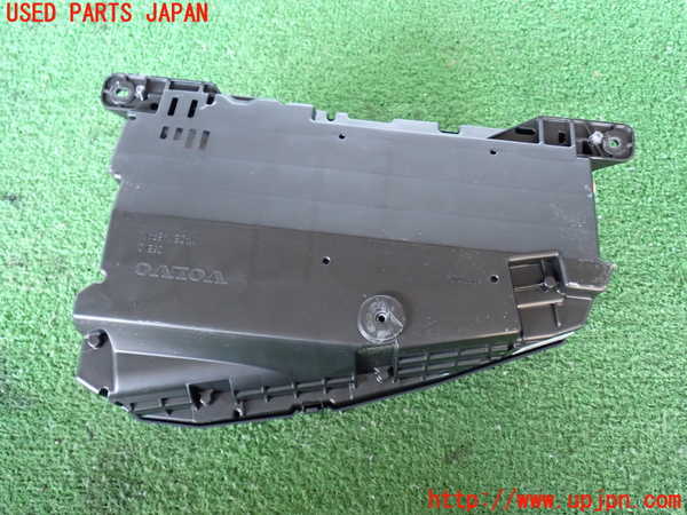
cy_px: 258
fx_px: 754
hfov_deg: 49.0
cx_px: 344
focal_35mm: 38
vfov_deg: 37.7
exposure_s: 1/25
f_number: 2.7
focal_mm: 6.83
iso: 800
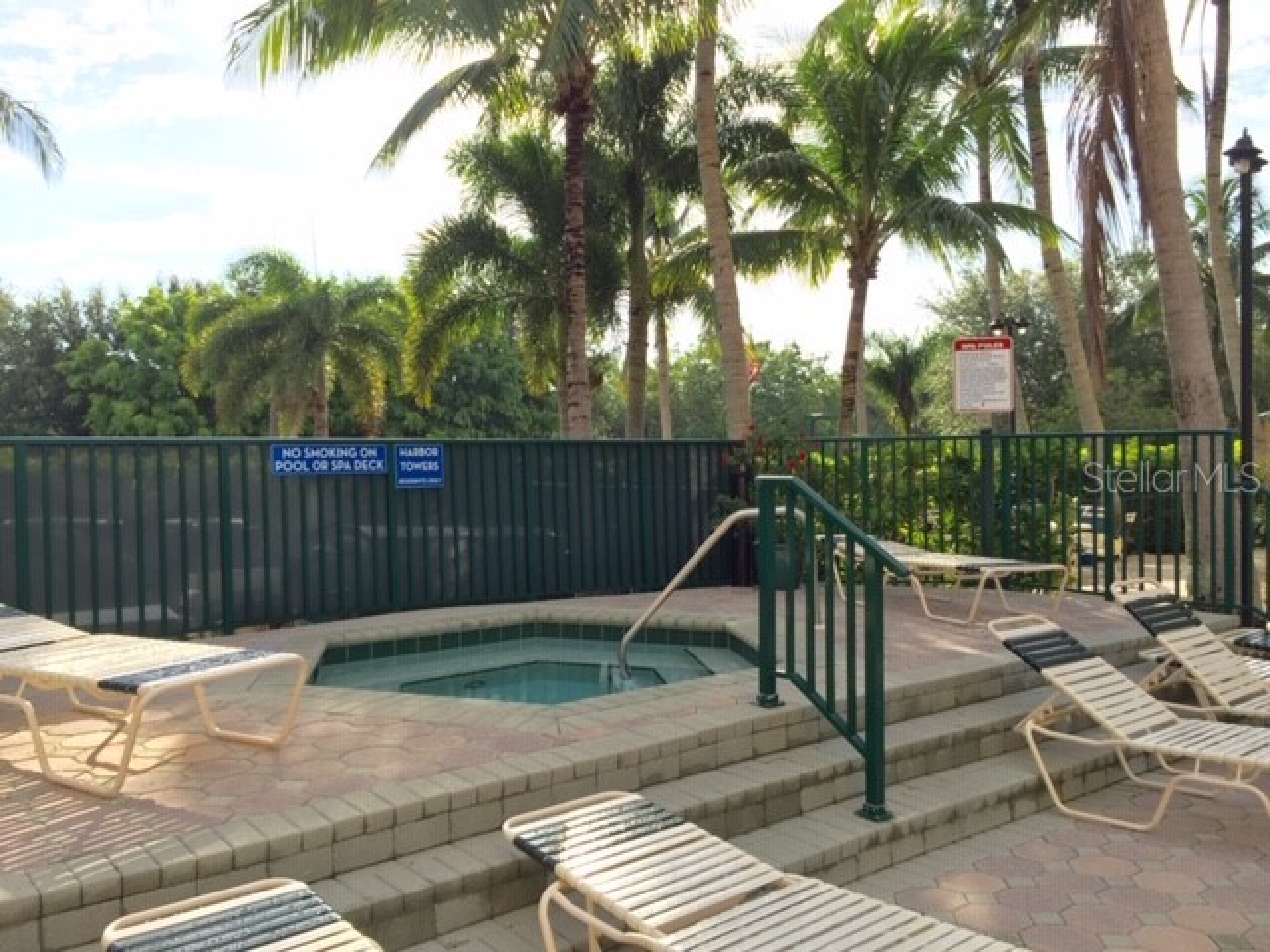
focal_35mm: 29
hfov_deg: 61.7
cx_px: 635
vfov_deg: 48.2
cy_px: 476
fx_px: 1064
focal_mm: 4.15
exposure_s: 1/1014
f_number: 2.2
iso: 32
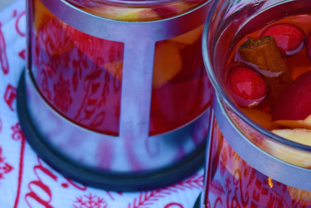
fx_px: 1903
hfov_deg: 9.3
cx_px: 85
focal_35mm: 220
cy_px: 53
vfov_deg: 6.2
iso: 400
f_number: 5.6
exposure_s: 1/125
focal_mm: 55
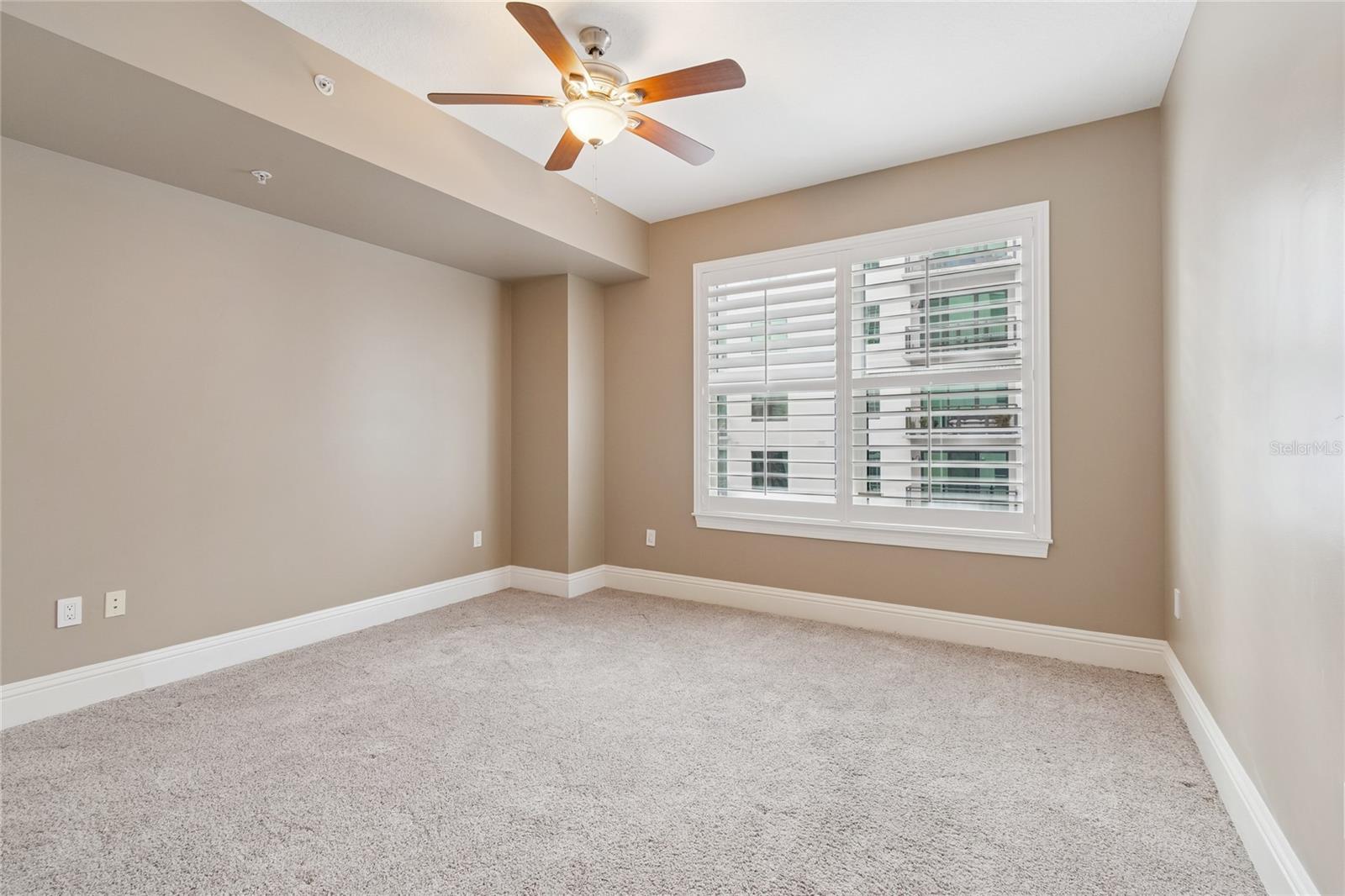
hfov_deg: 100.4
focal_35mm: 15
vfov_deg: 77.3
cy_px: 448
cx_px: 672
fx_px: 560
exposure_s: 1/25
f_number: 7.1
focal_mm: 10
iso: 500
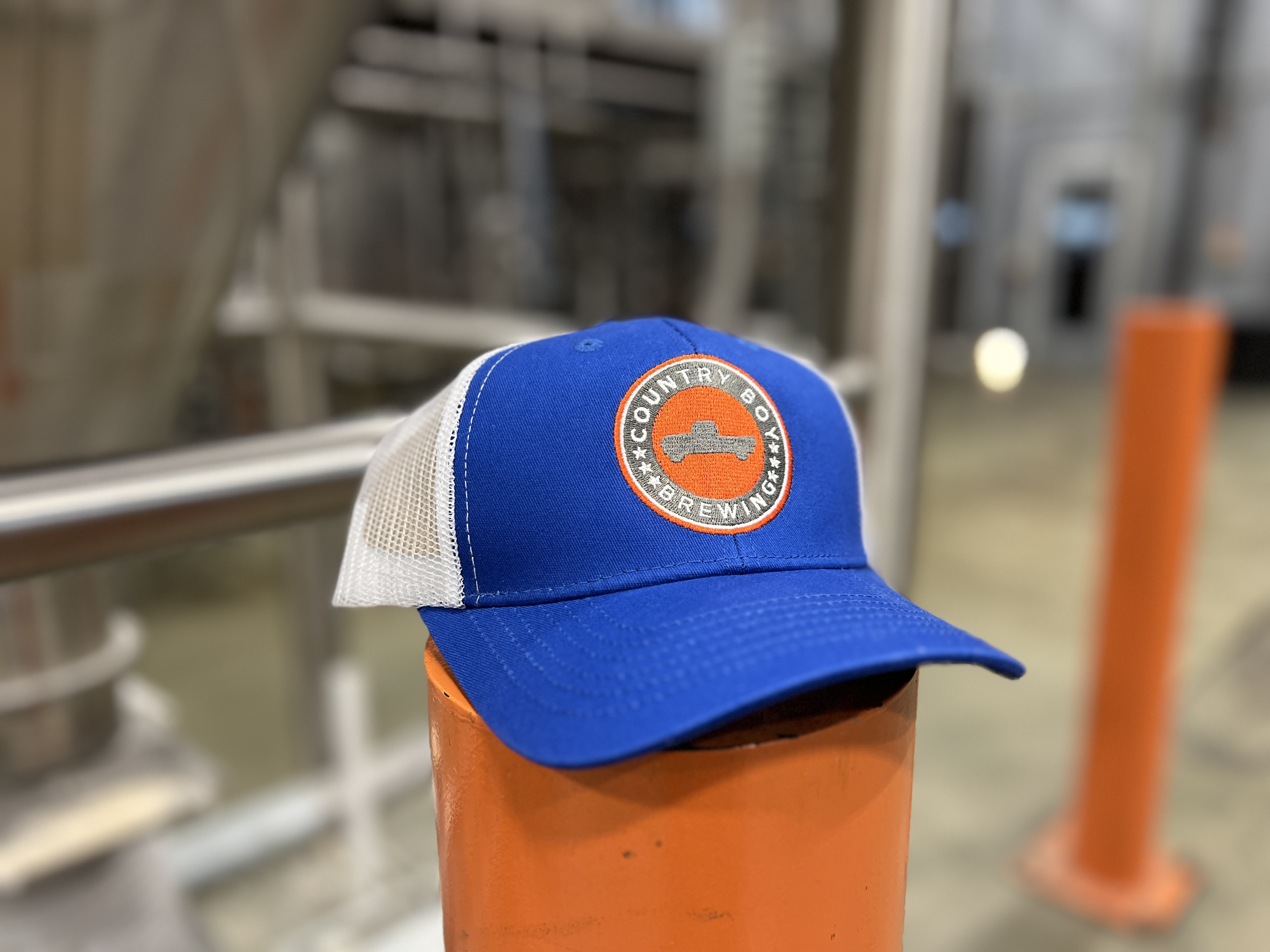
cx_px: 635
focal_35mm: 26
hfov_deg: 67.3
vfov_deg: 53.1
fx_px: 954
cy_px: 476
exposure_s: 1/60
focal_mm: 5.7
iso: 160
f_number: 1.5
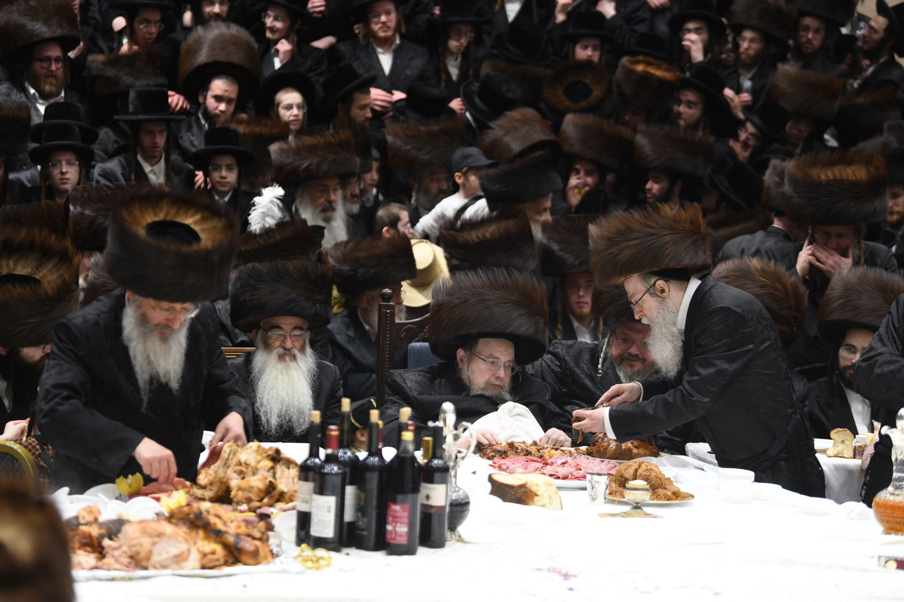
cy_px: 301
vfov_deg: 13.4
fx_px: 2561
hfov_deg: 20.0
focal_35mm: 102
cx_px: 452
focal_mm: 102
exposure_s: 1/100
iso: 500
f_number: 2.8
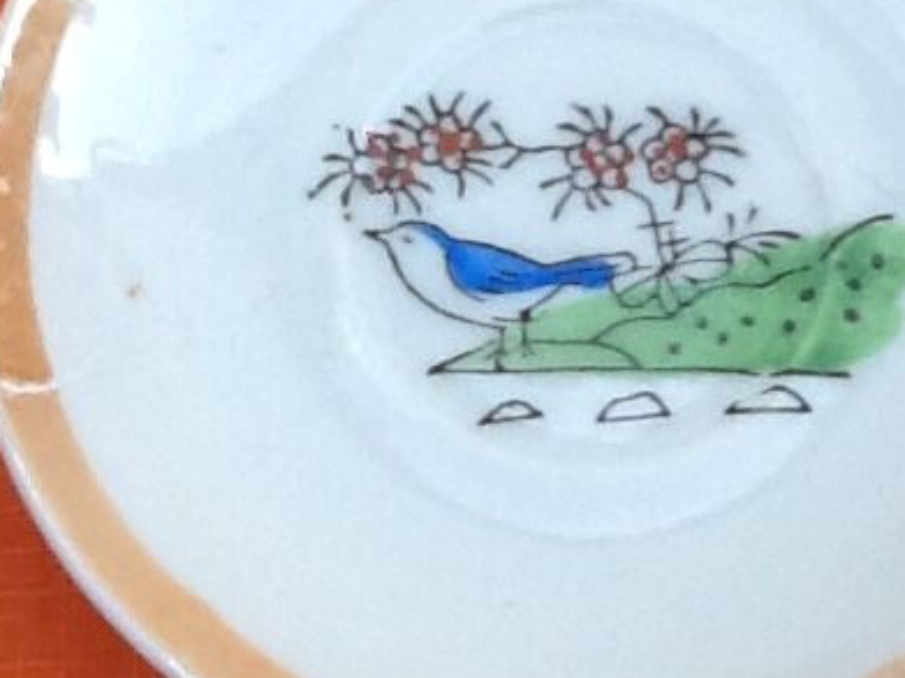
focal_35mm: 108
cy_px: 206
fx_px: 2823
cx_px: 616
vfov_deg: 13.7
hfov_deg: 18.2
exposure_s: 1/60
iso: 50
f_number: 2.4
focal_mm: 2.03
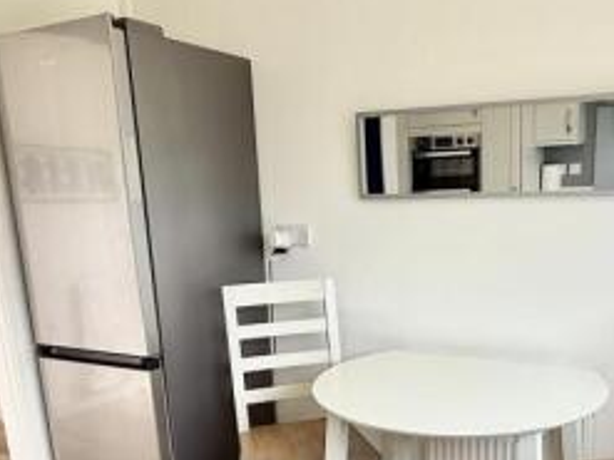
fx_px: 585
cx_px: 387
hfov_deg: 54.7
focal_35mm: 33
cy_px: 369
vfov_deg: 41.1
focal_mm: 2.22
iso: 50
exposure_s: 1/321
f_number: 2.2
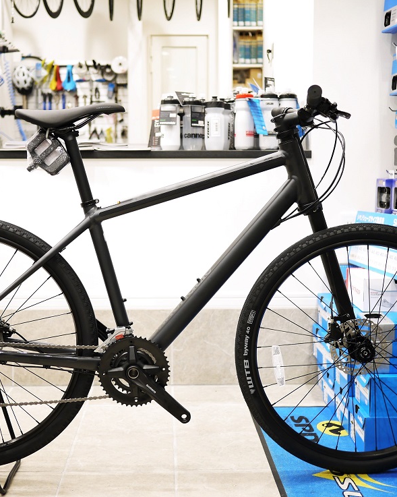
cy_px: 251
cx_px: 171
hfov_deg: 28.6
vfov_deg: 35.4
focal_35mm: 53
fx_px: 779
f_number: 1.7
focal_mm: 20
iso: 320
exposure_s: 1/60
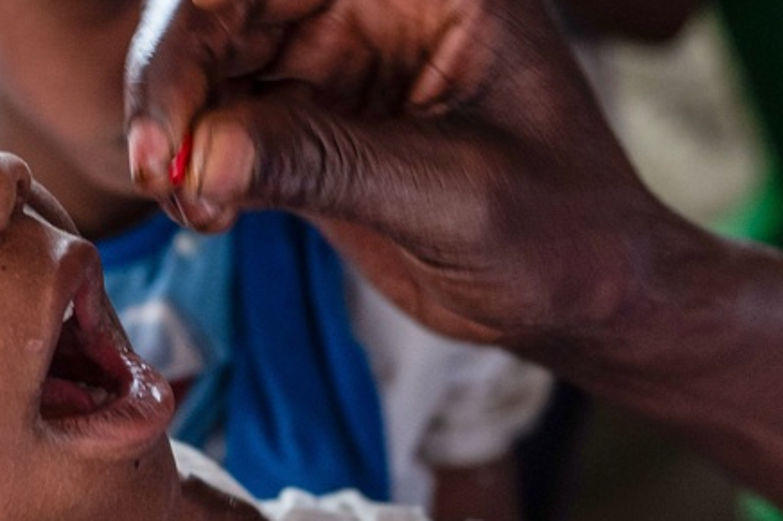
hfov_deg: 18.5
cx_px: 36
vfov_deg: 12.7
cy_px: 316
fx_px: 2347
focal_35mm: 108
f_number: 2.8
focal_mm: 31
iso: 500
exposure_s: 1/125
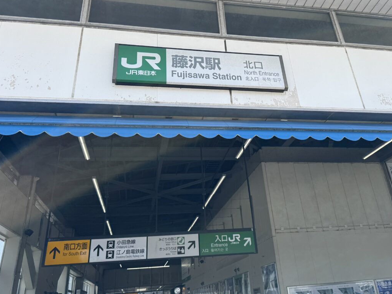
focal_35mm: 30
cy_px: 114
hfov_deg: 59.8
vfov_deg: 46.5
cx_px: 218
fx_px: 340
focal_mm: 6.76
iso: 80
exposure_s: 1/1597
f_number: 1.78
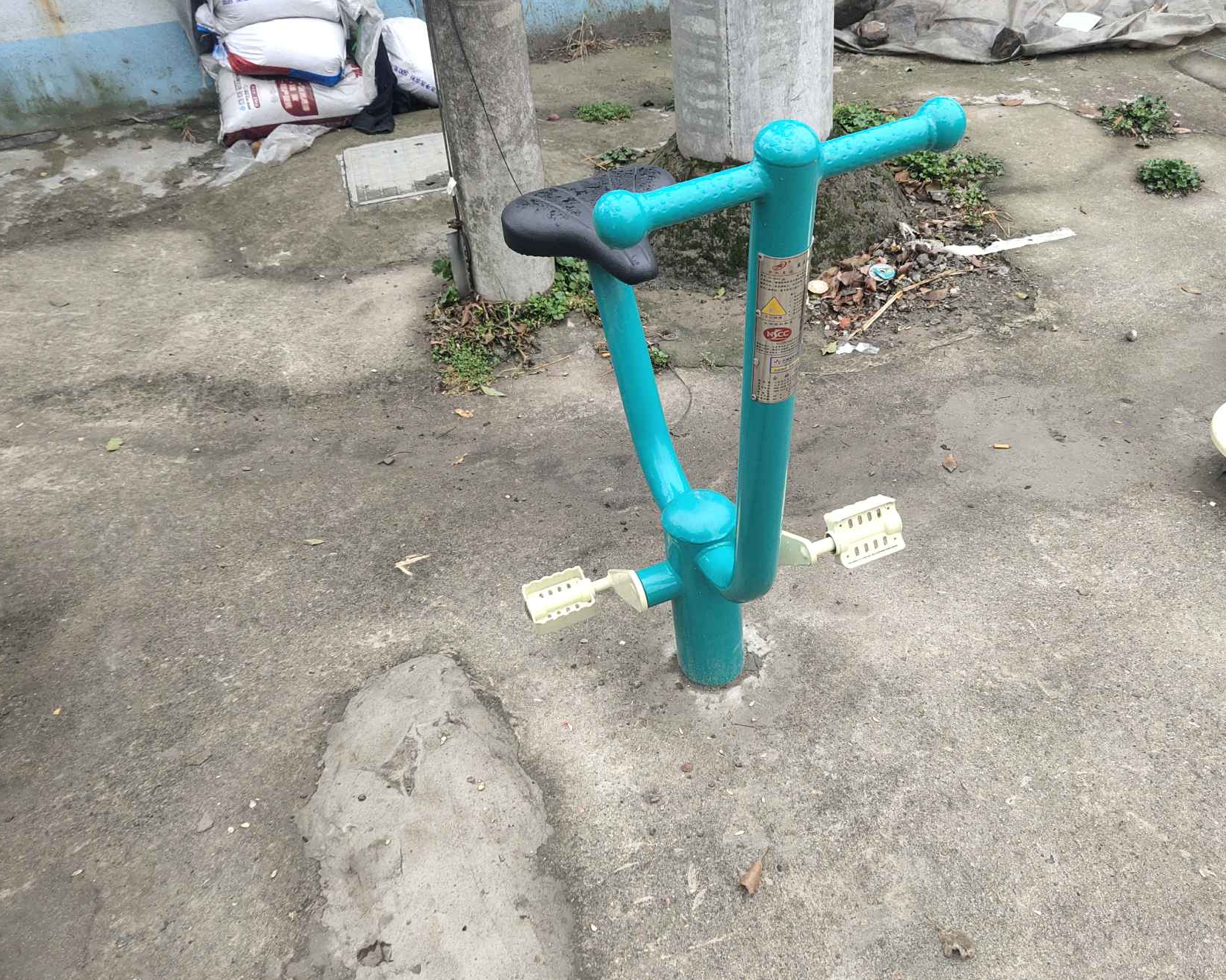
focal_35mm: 34
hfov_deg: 52.7
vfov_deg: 43.3
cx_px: 678
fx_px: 1234
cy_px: 456
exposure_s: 1/100
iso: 79
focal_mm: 4.35
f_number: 1.79
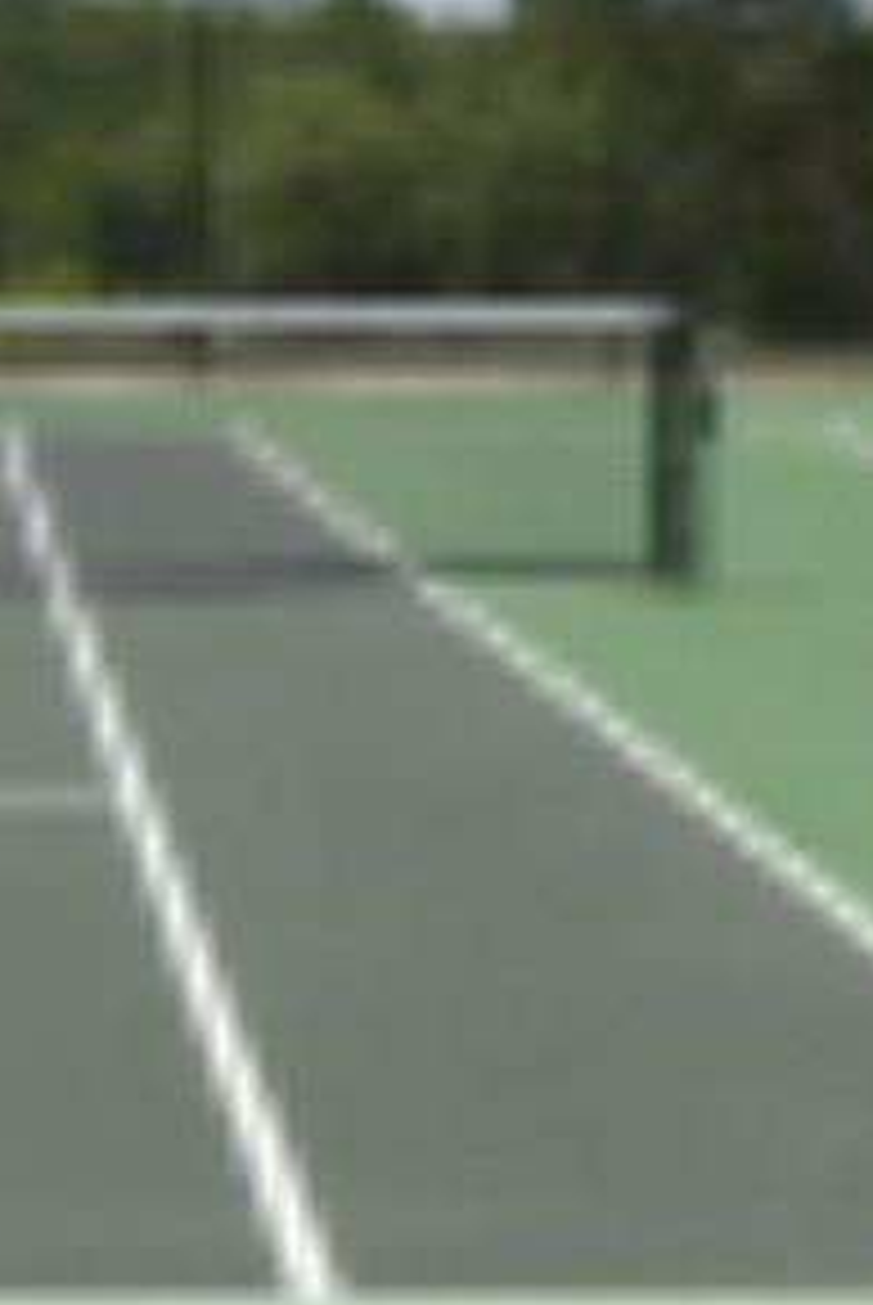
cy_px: 634
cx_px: 428
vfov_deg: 15.5
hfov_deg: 10.4
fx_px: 4790
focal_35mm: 132
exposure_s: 1/750
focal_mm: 6
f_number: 4.8
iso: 80
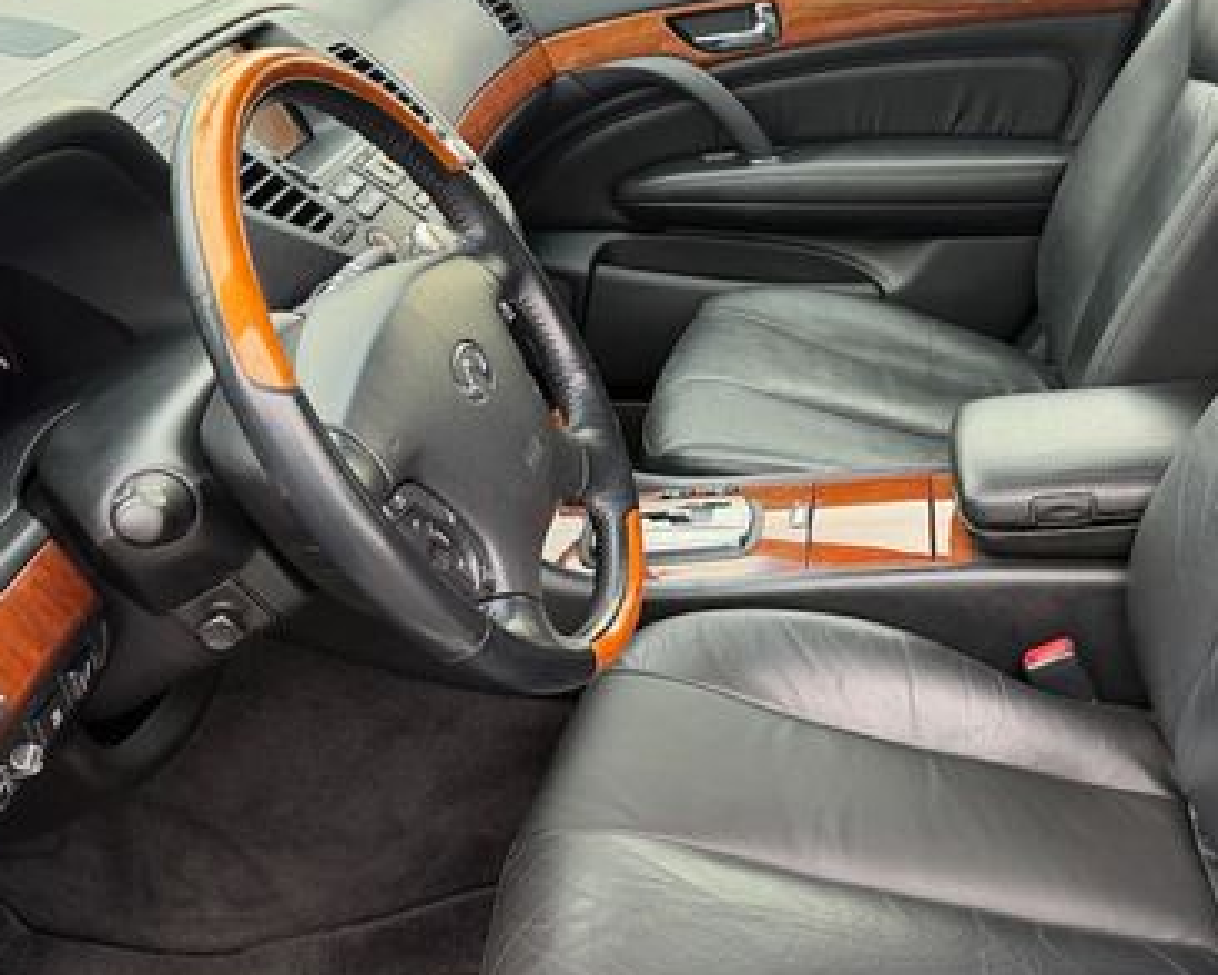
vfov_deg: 36.5
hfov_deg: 43.4
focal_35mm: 41
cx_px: 905
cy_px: 536
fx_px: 1478
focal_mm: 6.76
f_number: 1.78
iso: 200
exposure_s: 1/69
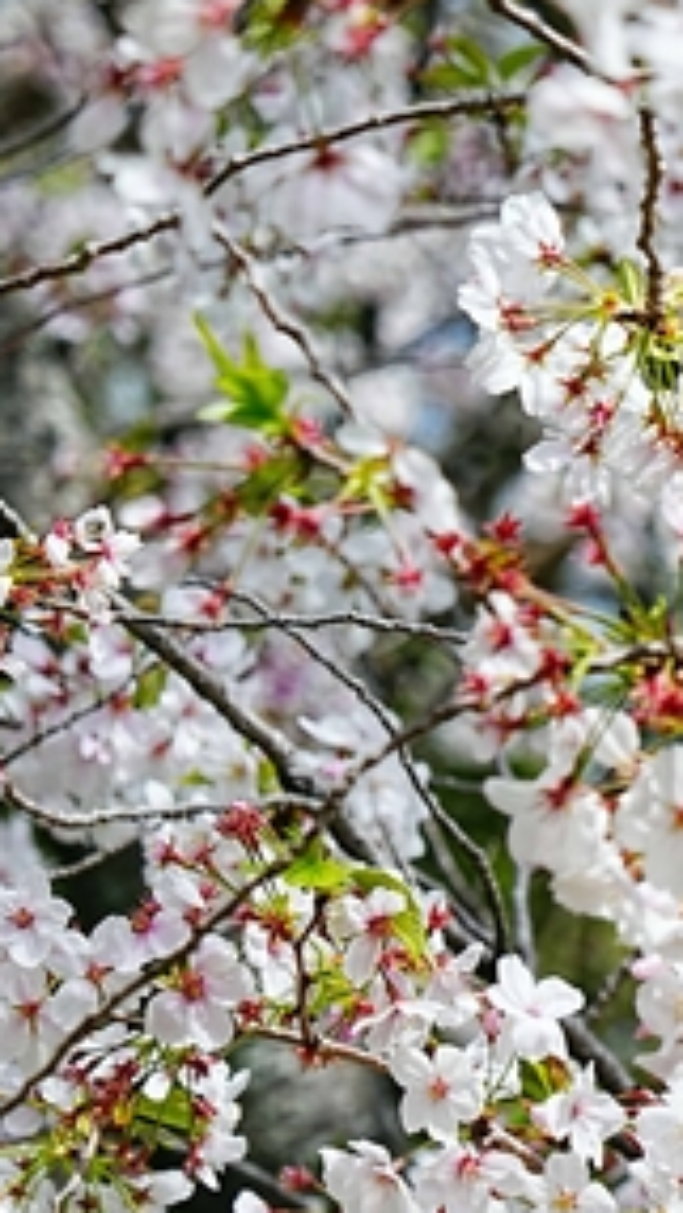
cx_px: 1075
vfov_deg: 7.0
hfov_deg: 3.9
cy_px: 496
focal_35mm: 308
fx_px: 9911
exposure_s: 1/320
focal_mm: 105
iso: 100
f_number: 6.3
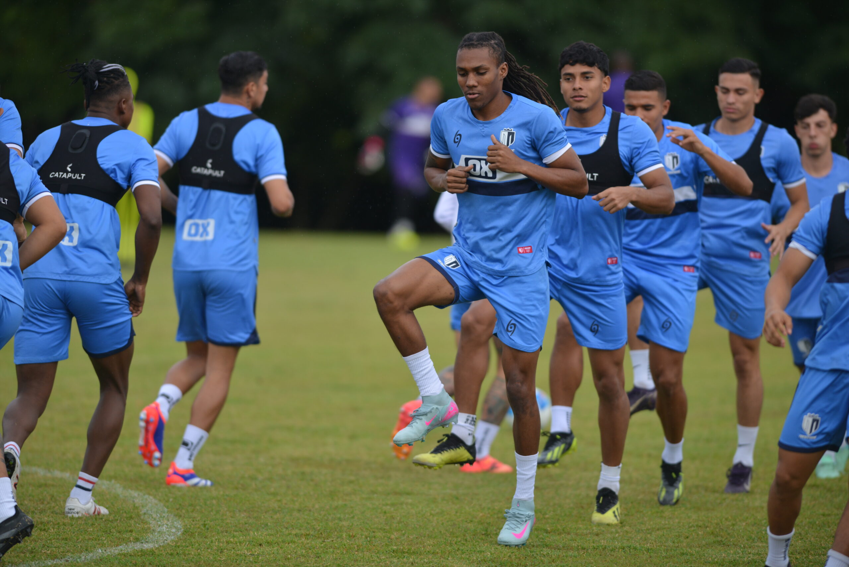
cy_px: 284
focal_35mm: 300
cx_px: 424
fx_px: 7077
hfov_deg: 6.9
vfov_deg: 4.6
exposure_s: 1/800
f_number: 2.8
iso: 320
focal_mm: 300
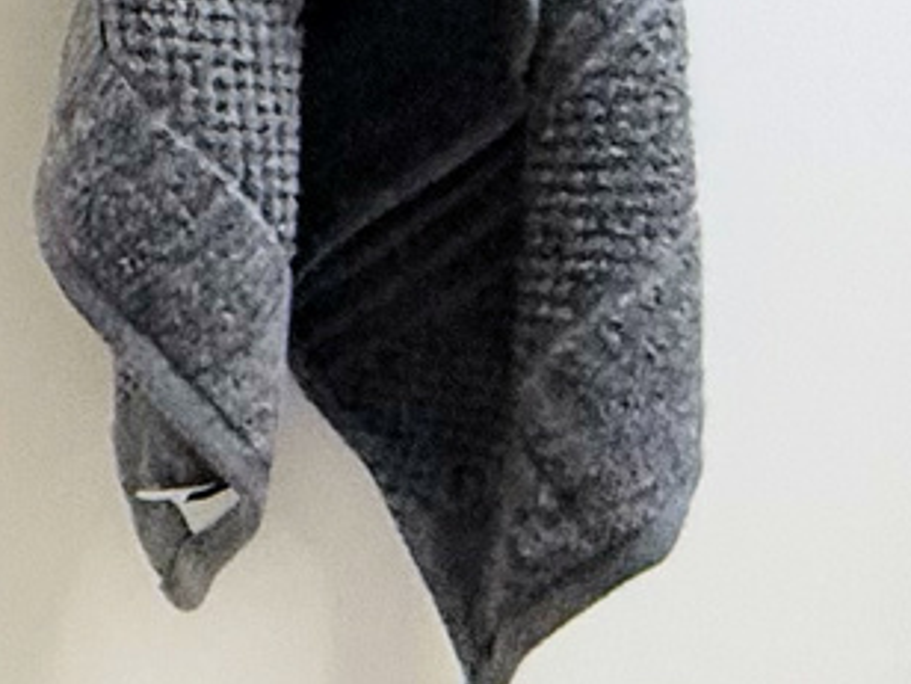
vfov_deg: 15.4
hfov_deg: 13.4
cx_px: -1435
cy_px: -110
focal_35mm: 93
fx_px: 2448
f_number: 2.2
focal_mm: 2.22
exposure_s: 1/120
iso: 250
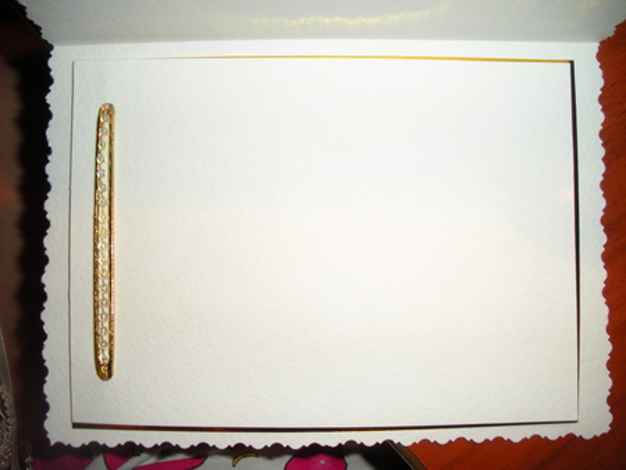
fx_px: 651
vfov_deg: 39.7
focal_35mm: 36
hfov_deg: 51.3
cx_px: 313
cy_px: 235
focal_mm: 6.3
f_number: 3.5
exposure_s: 1/47.6
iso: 64
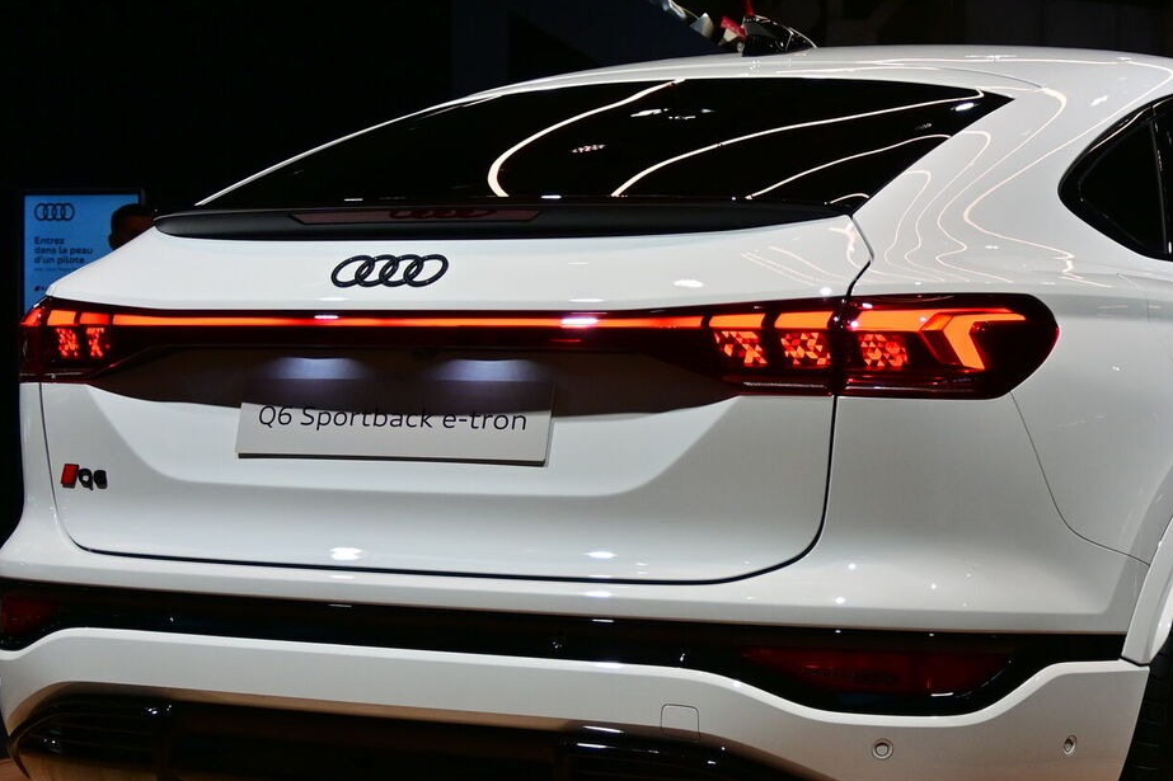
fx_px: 2542
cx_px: 924
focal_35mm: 78
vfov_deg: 17.5
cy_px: 423
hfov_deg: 25.6
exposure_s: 1/500
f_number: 4.2
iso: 320
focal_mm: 25
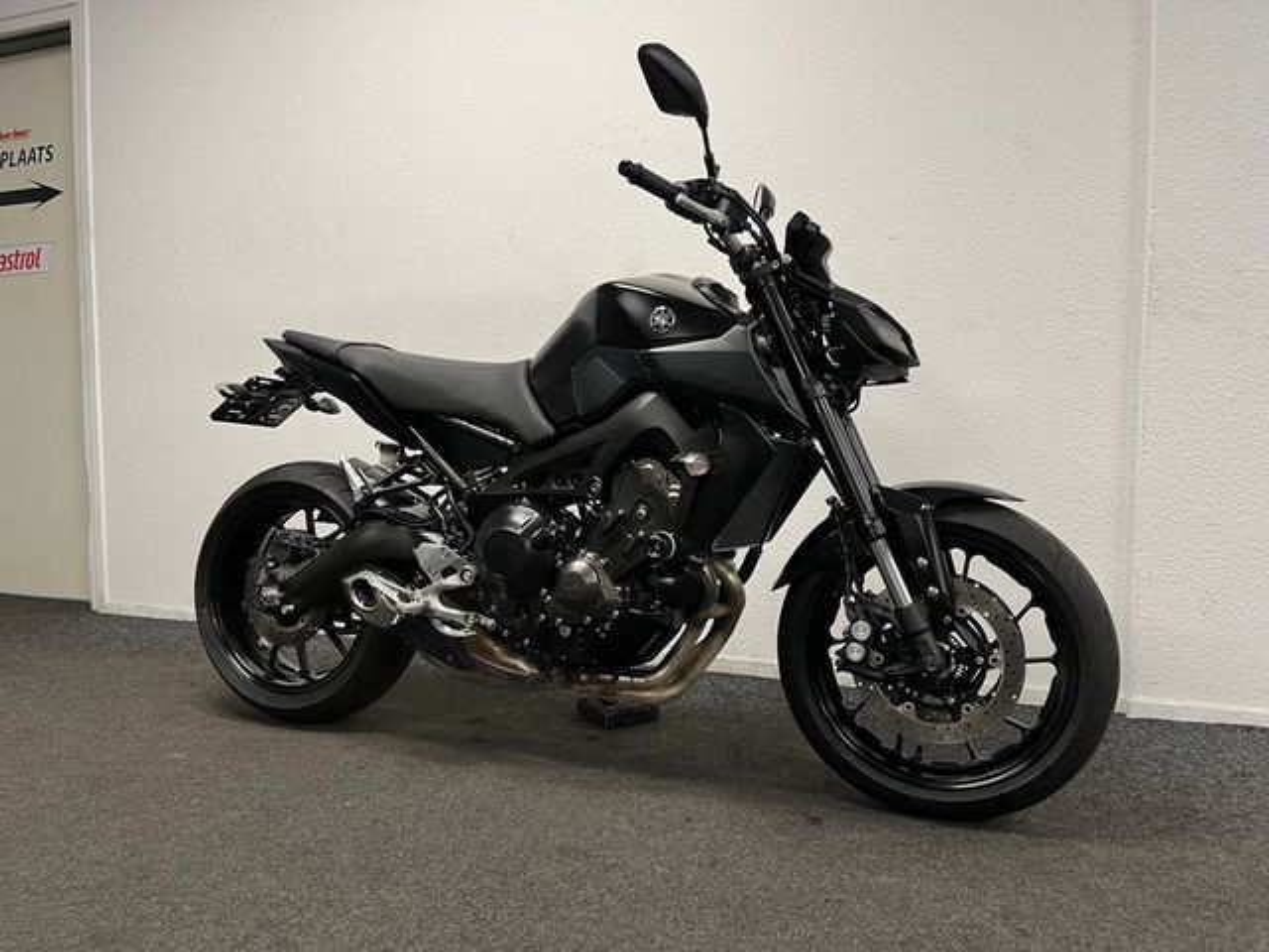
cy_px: 476
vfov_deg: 53.1
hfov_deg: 67.3
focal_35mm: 26
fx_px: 953
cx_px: 634
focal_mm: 5.1
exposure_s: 1/50
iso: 80
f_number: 1.6
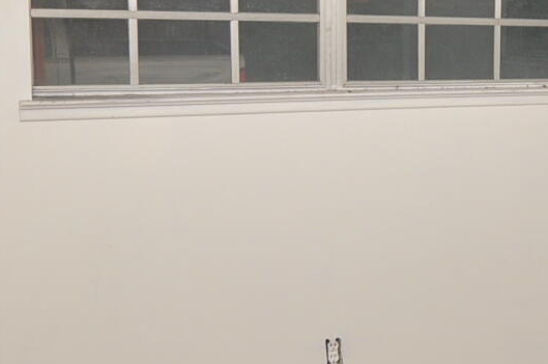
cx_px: 653
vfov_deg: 18.6
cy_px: 143
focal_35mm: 73
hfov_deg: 25.1
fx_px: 1110
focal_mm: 12
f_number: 4.5
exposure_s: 1/200
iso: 250
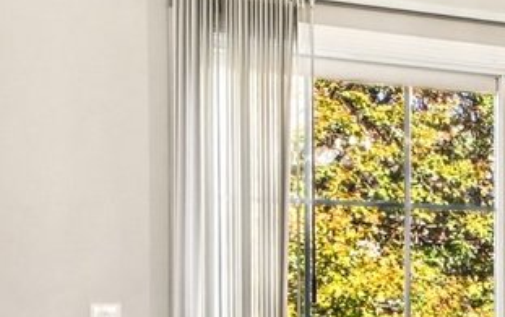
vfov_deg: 15.0
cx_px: 916
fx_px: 1171
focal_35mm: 85
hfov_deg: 18.7
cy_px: 353
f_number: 13
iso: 400
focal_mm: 16
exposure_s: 1/30
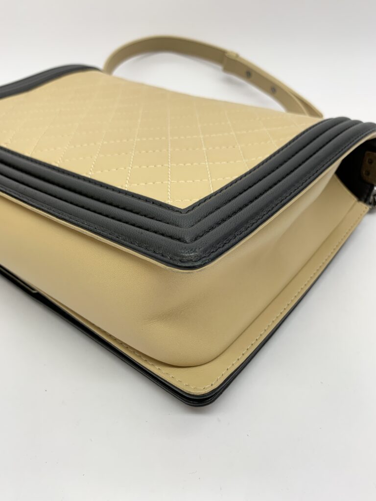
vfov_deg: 67.3
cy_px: 250
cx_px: 188
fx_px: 377
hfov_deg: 53.1
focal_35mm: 26
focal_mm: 4.25
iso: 40
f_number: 1.8
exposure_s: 1/100
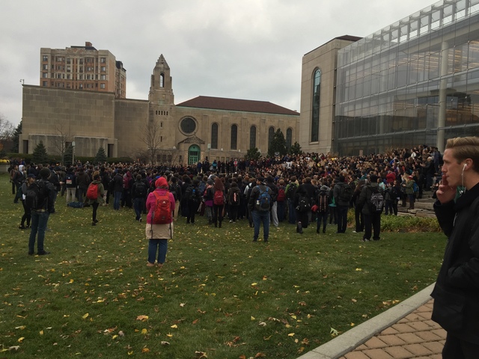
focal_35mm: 29
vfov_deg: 48.2
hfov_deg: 61.7
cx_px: 240
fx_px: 401
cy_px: 180
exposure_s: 1/138
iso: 32
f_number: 2.2
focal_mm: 4.15
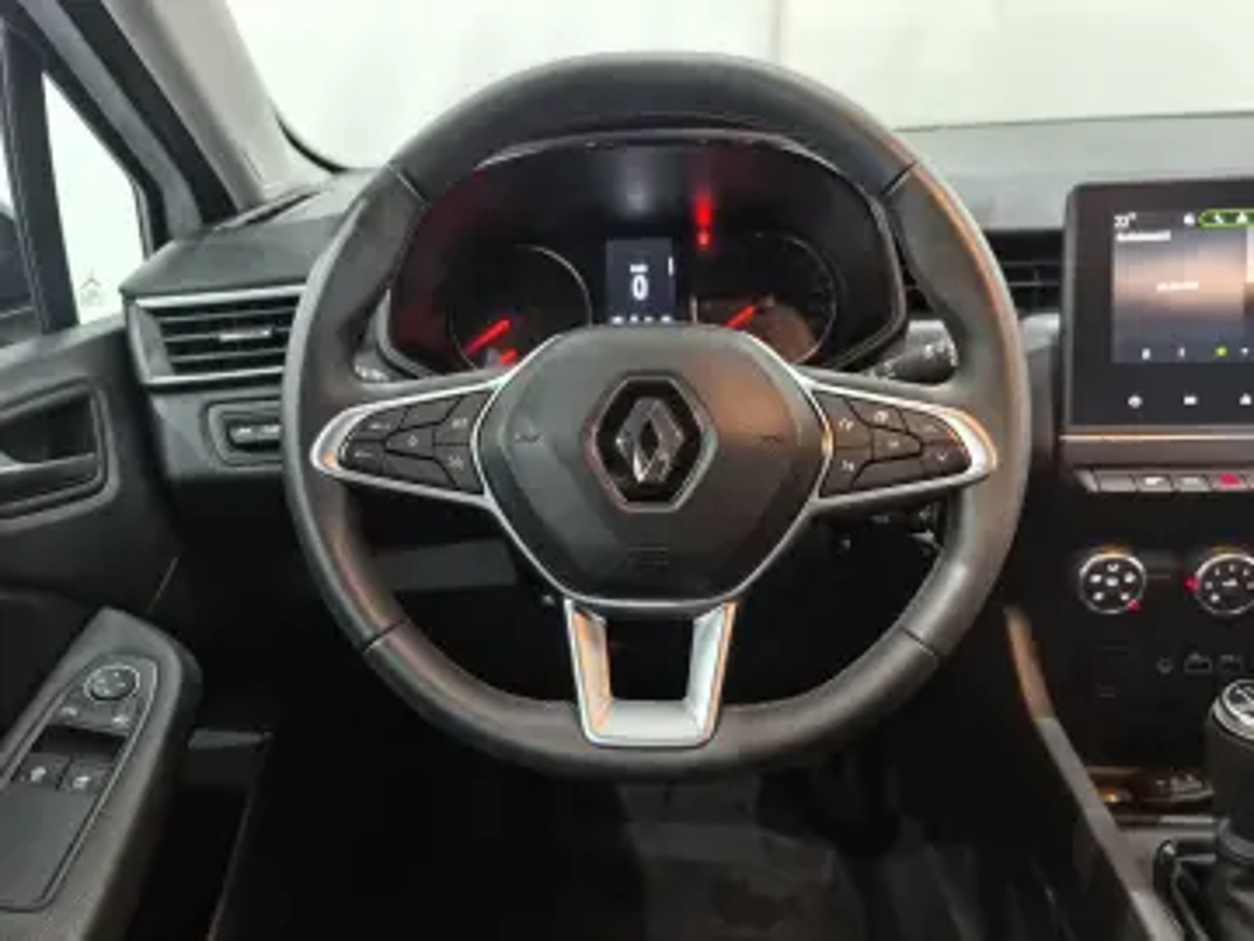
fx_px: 978
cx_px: 627
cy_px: 470
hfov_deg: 65.3
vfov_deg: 51.4
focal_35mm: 27
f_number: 1.4
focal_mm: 6.98
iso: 640
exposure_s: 1/33.3
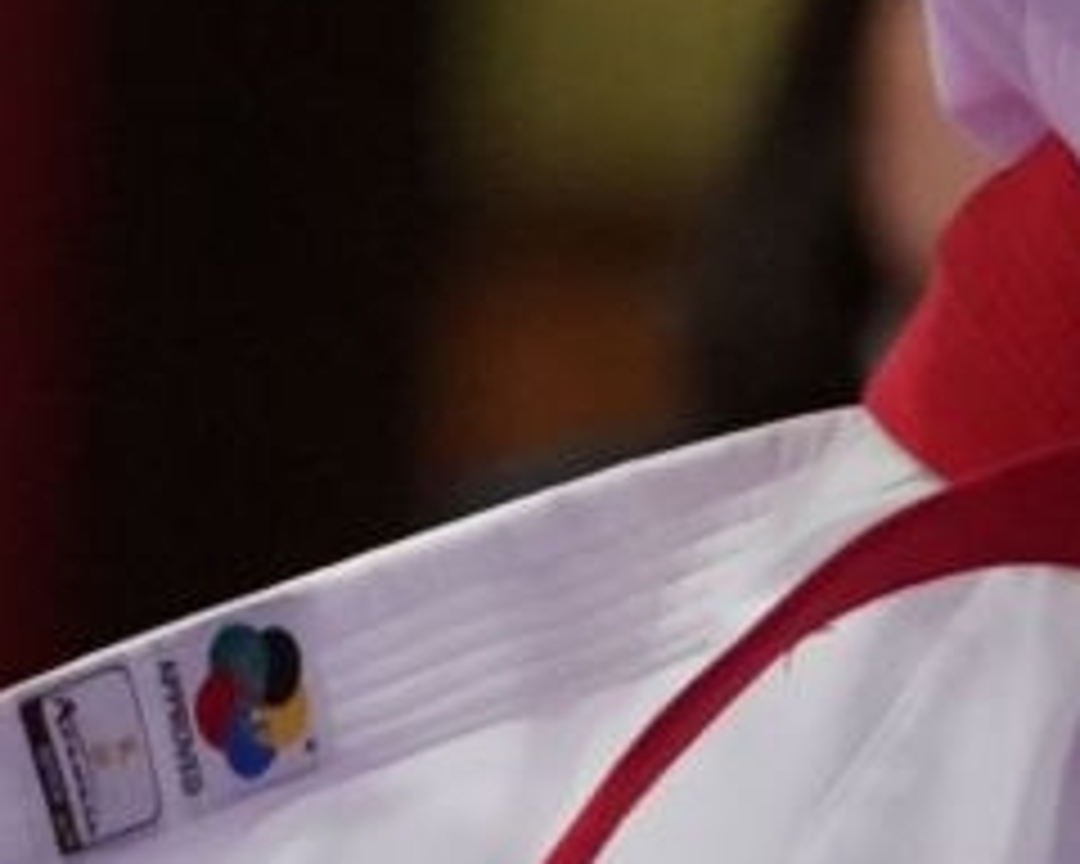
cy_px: -994
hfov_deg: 0.8
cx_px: -1008
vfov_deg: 0.7
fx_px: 72941
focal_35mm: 2282
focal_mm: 216
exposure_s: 1/1000
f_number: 4
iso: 2500
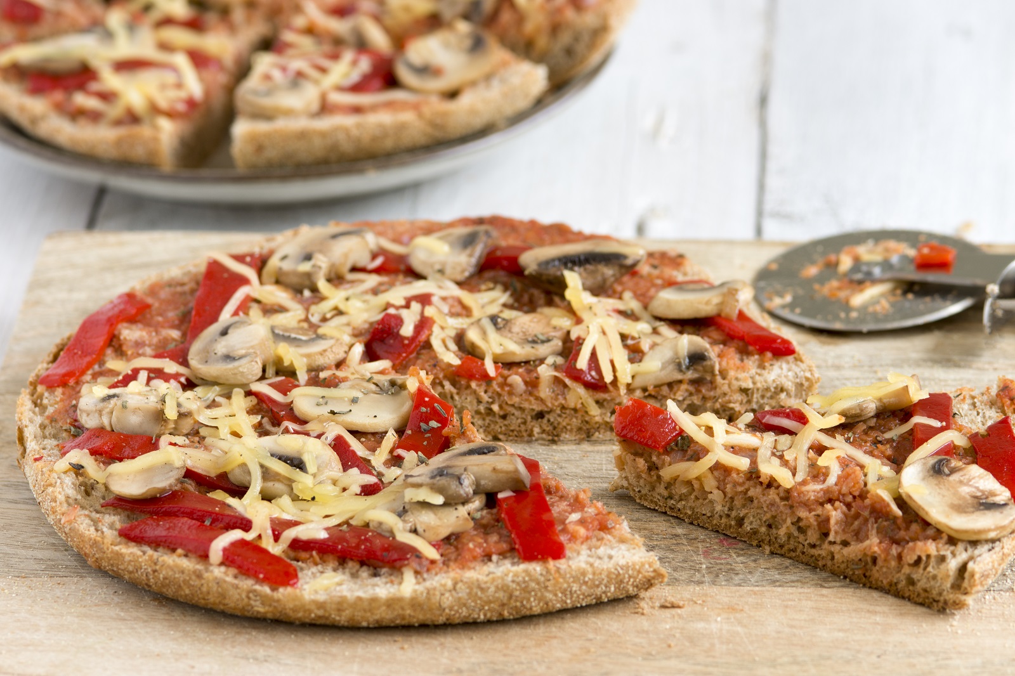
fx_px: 4439
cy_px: 338
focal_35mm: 158
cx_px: 508
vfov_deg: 8.7
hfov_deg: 13.0
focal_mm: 105
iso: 100
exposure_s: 1/100
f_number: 7.1
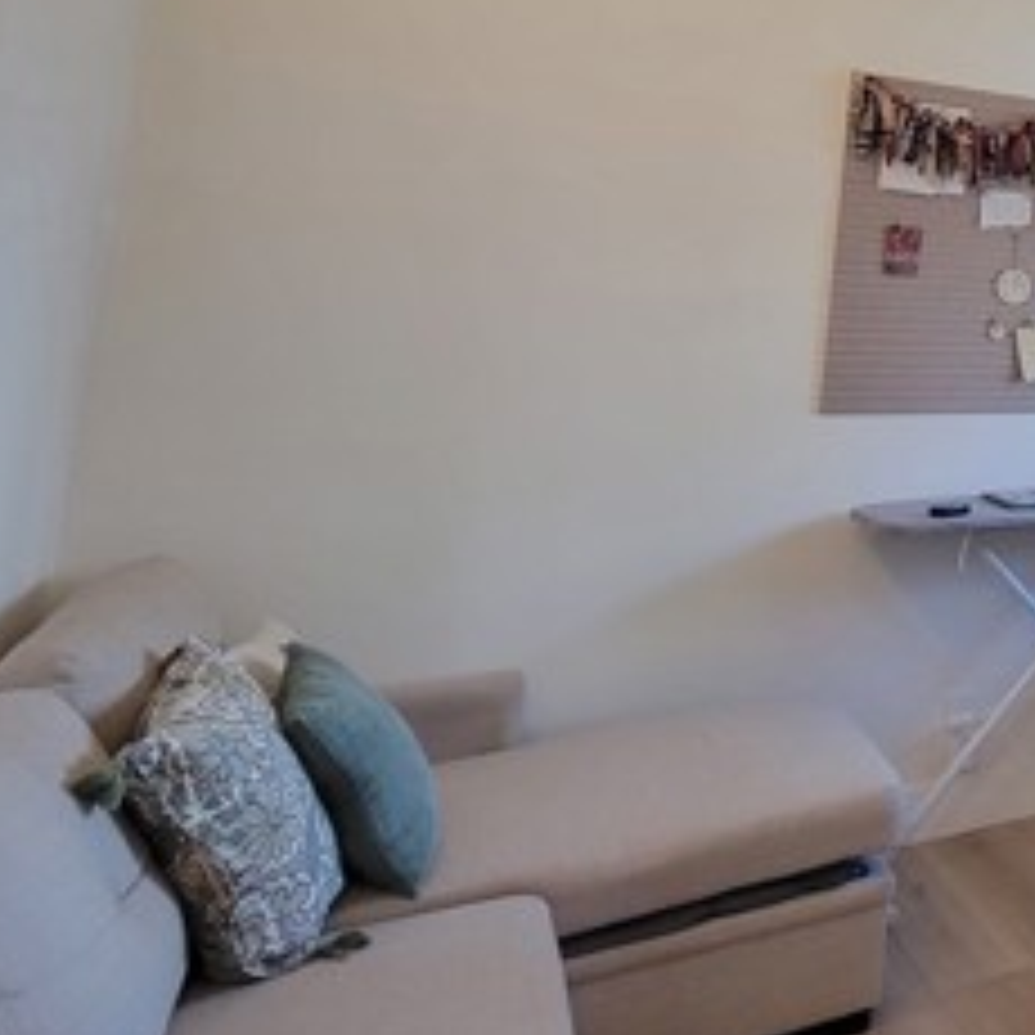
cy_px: 126
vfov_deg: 46.7
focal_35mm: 32
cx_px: 1314
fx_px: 1082
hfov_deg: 36.1
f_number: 2.2
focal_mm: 2.2
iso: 200
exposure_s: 1/60
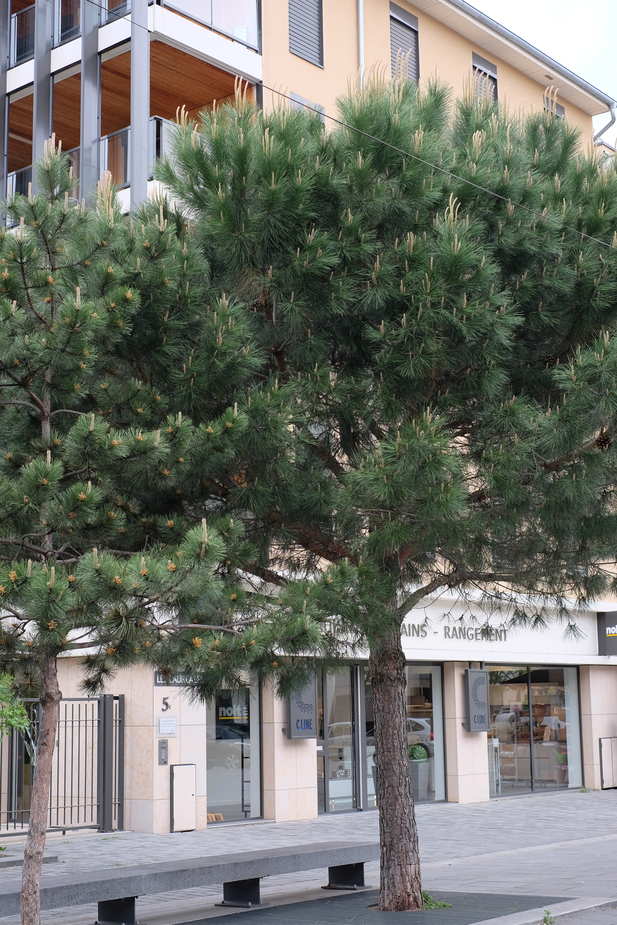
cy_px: 462
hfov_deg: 25.5
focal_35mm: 53
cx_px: 308
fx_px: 1362
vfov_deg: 37.5
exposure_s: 1/150
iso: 400
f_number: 5
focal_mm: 35
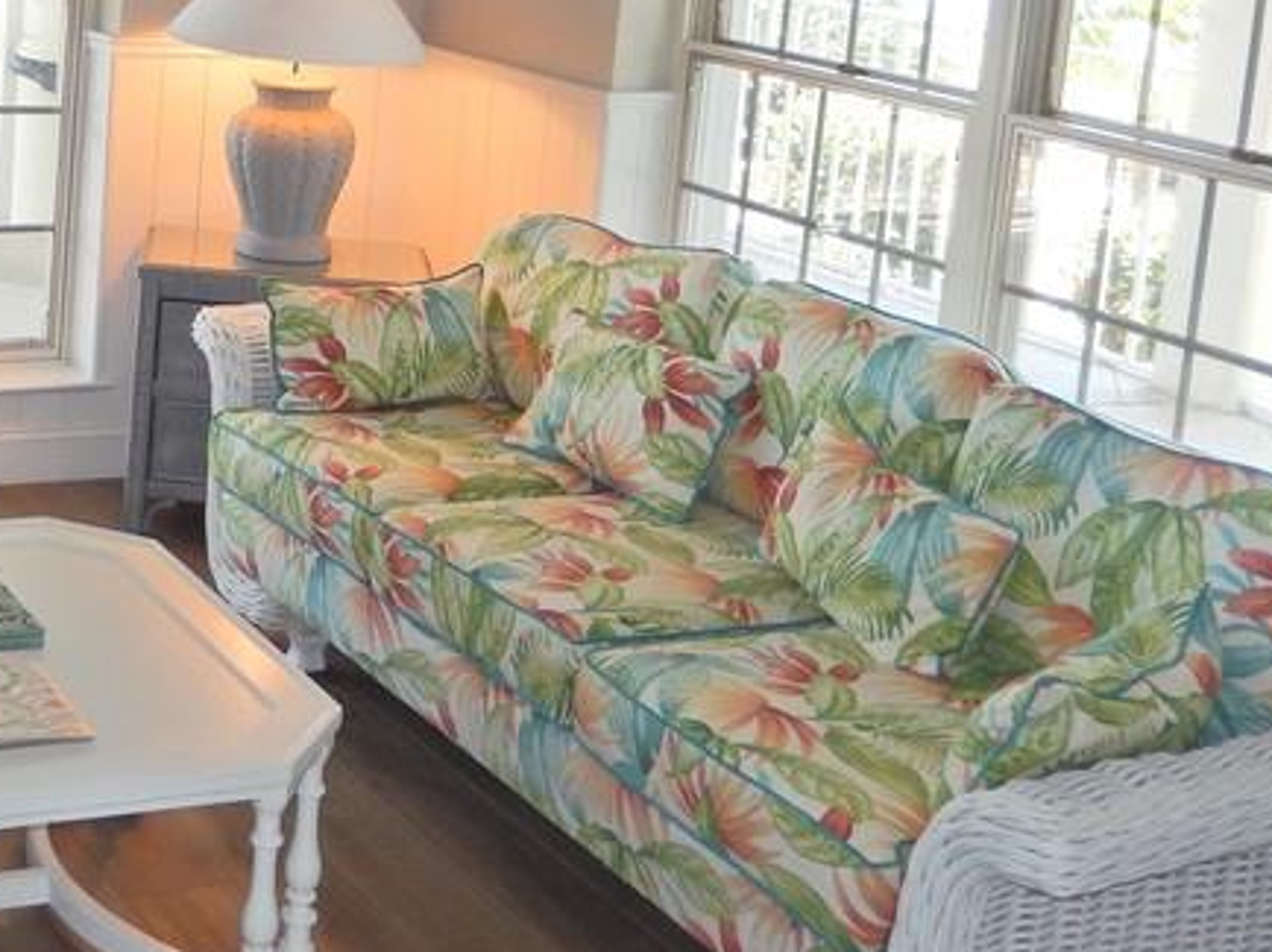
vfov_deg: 24.1
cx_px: 144
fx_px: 2167
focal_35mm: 59
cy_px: 91
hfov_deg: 31.3
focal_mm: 4.5
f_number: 3.4
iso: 125
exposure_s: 1/40
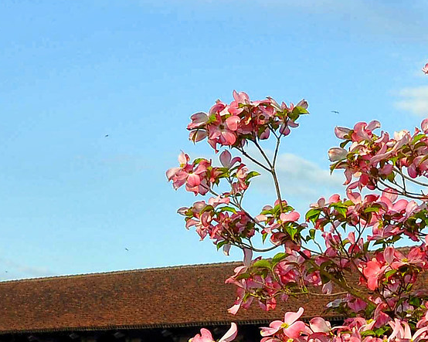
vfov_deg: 11.8
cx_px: 267
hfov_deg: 15.0
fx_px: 1622
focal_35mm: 128
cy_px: 408
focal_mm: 21
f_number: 8
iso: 250
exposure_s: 1/250
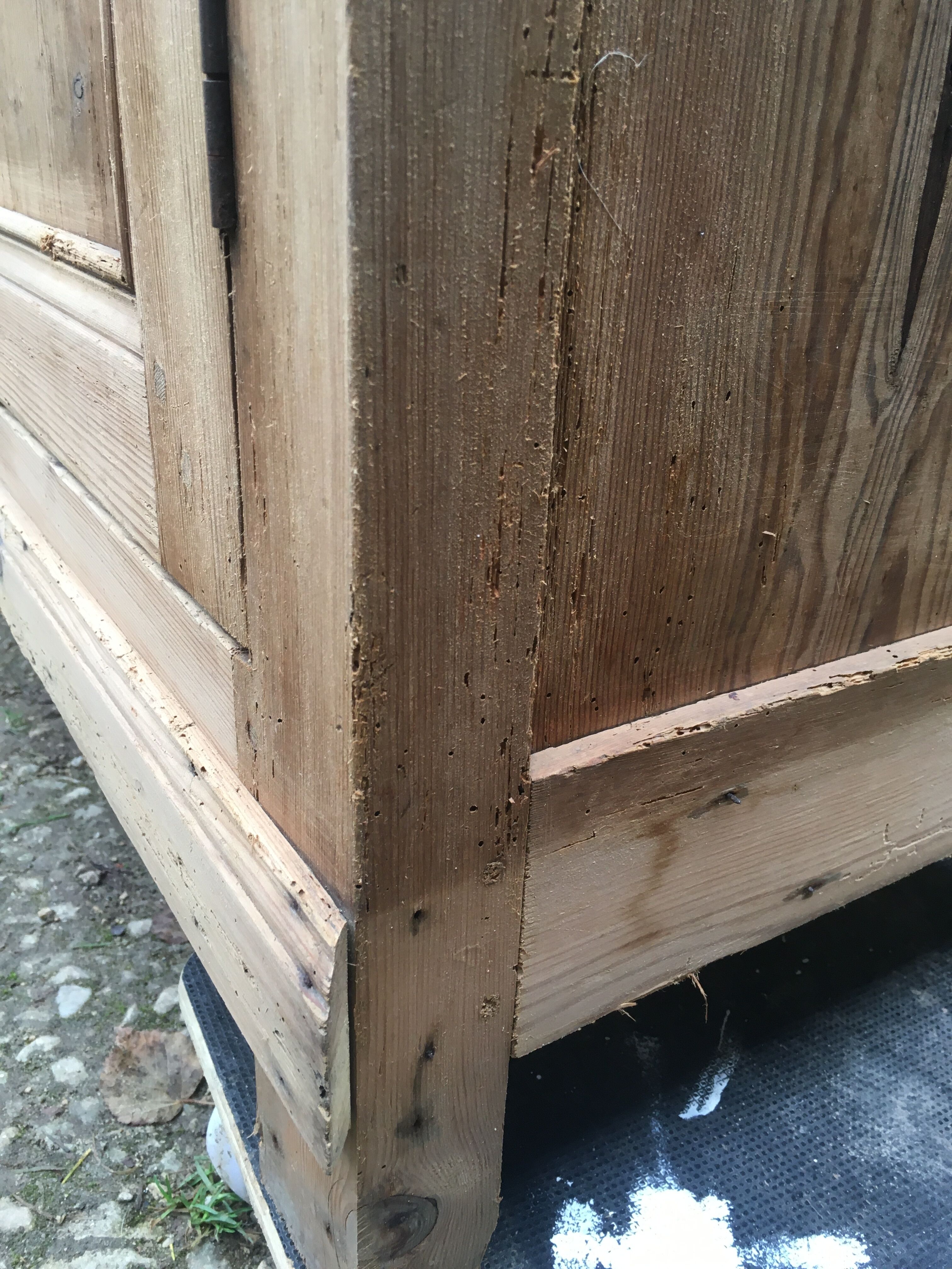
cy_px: 634
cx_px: 476
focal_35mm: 29
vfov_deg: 61.7
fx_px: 1063
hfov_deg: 48.2
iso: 32
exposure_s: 1/33
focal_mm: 4.15
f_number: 2.2
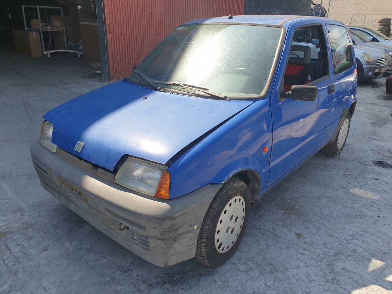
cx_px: 196
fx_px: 294
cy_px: 147
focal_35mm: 26
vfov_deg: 53.1
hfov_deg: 67.3
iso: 50
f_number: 2.4
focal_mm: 4.3
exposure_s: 1/777
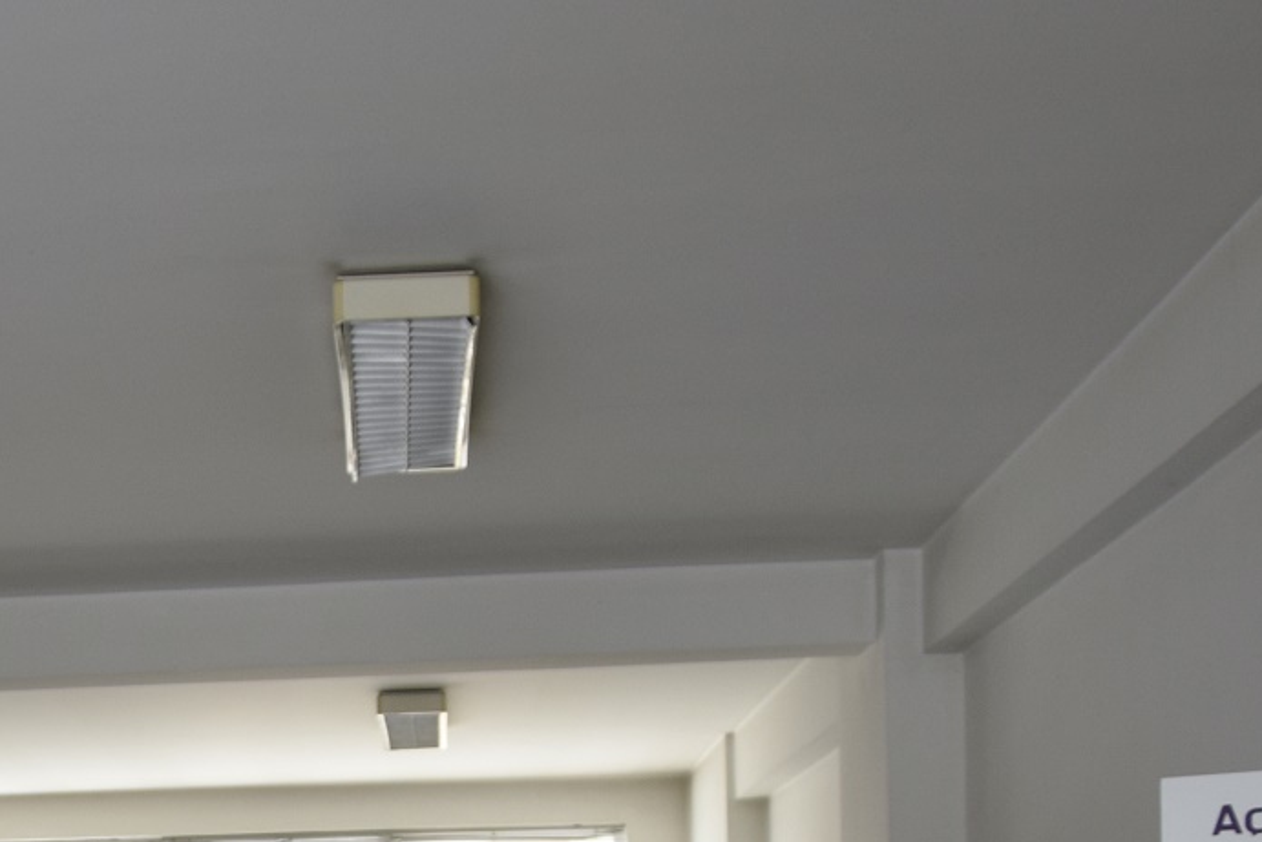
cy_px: 1125
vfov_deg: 17.0
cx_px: 100
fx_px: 2630
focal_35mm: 75
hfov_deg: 26.0
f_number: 4
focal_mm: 18
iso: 400
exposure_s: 1/60
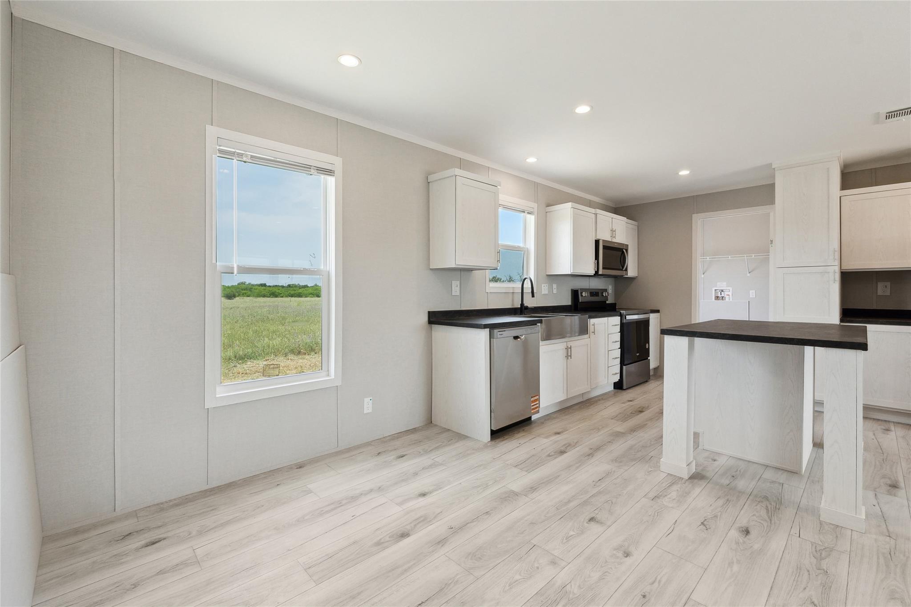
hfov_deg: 100.4
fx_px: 380
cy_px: 304
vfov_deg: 77.3
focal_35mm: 15
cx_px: 456
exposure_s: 1/50
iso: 400
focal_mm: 10
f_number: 8
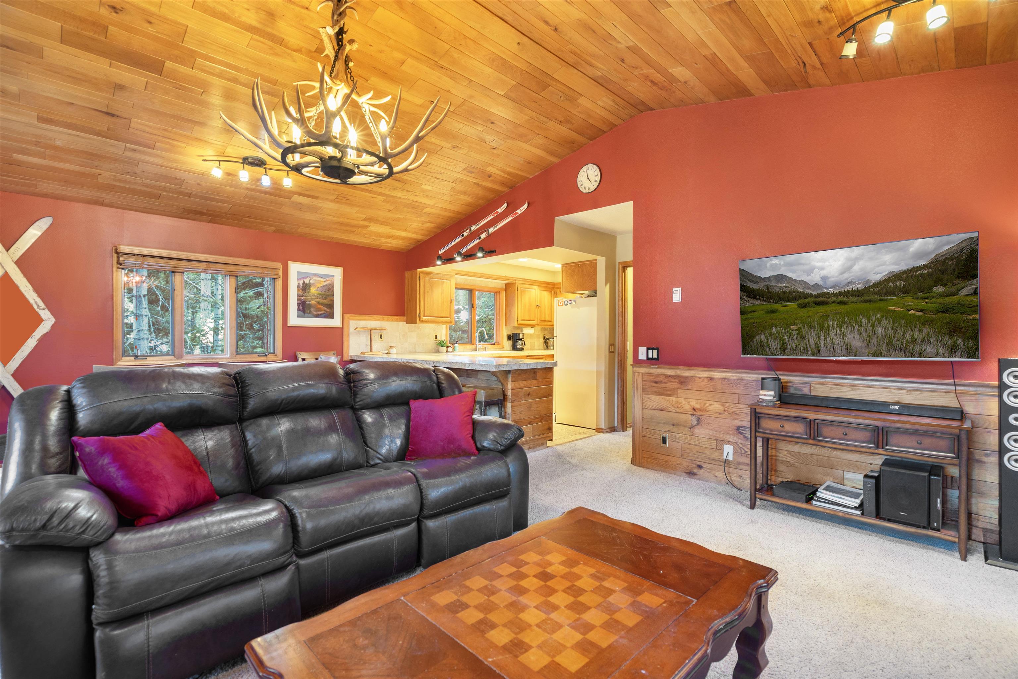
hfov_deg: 96.7
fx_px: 452
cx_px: 509
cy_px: 340
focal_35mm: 16
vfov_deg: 73.7
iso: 250
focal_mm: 16
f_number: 6.3
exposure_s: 4
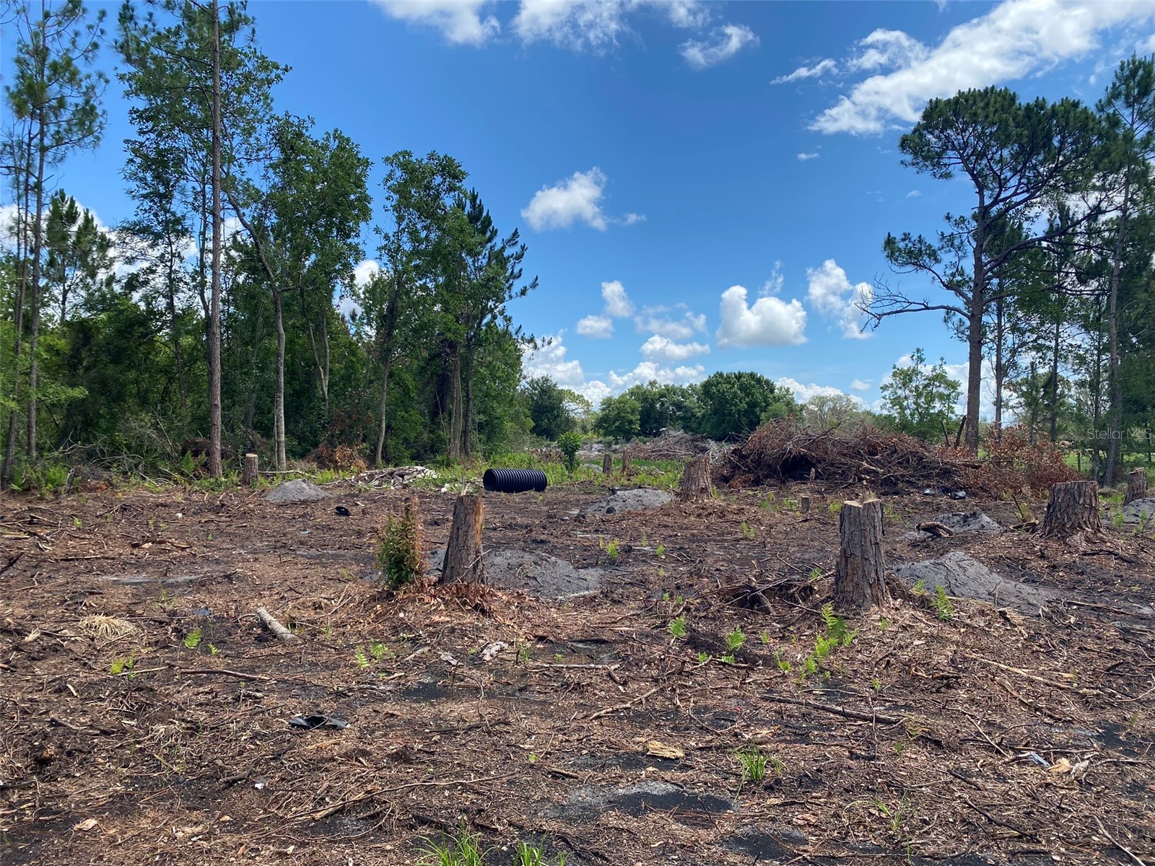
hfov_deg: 67.3
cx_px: 578
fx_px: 868
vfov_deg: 53.1
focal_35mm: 26
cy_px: 433
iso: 32
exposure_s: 1/2105
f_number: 1.8
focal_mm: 4.25
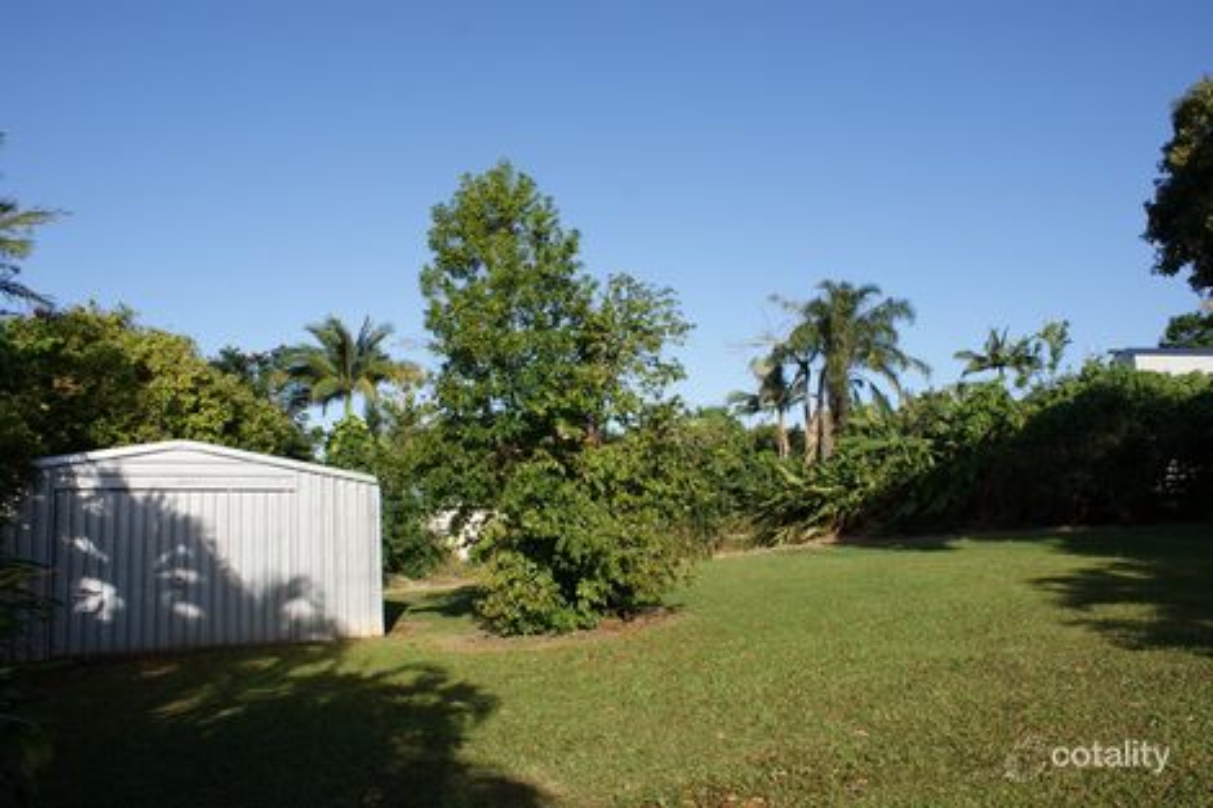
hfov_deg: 67.4
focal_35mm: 27
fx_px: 909
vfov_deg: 47.9
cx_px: 606
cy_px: 404
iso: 100
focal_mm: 18
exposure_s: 1/160
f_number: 10
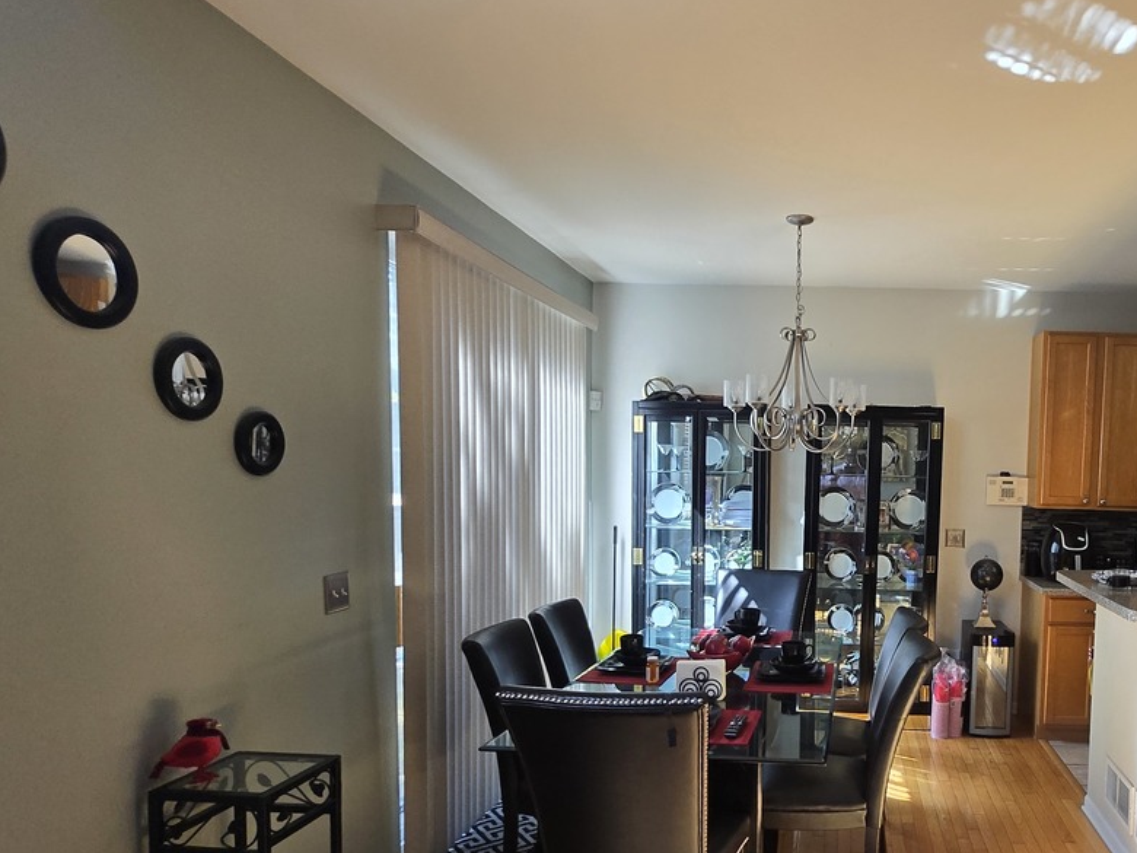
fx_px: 788
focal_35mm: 24
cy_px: 522
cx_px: 838
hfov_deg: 67.5
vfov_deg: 56.3
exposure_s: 1/60
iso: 80
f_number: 2.2
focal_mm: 1.7
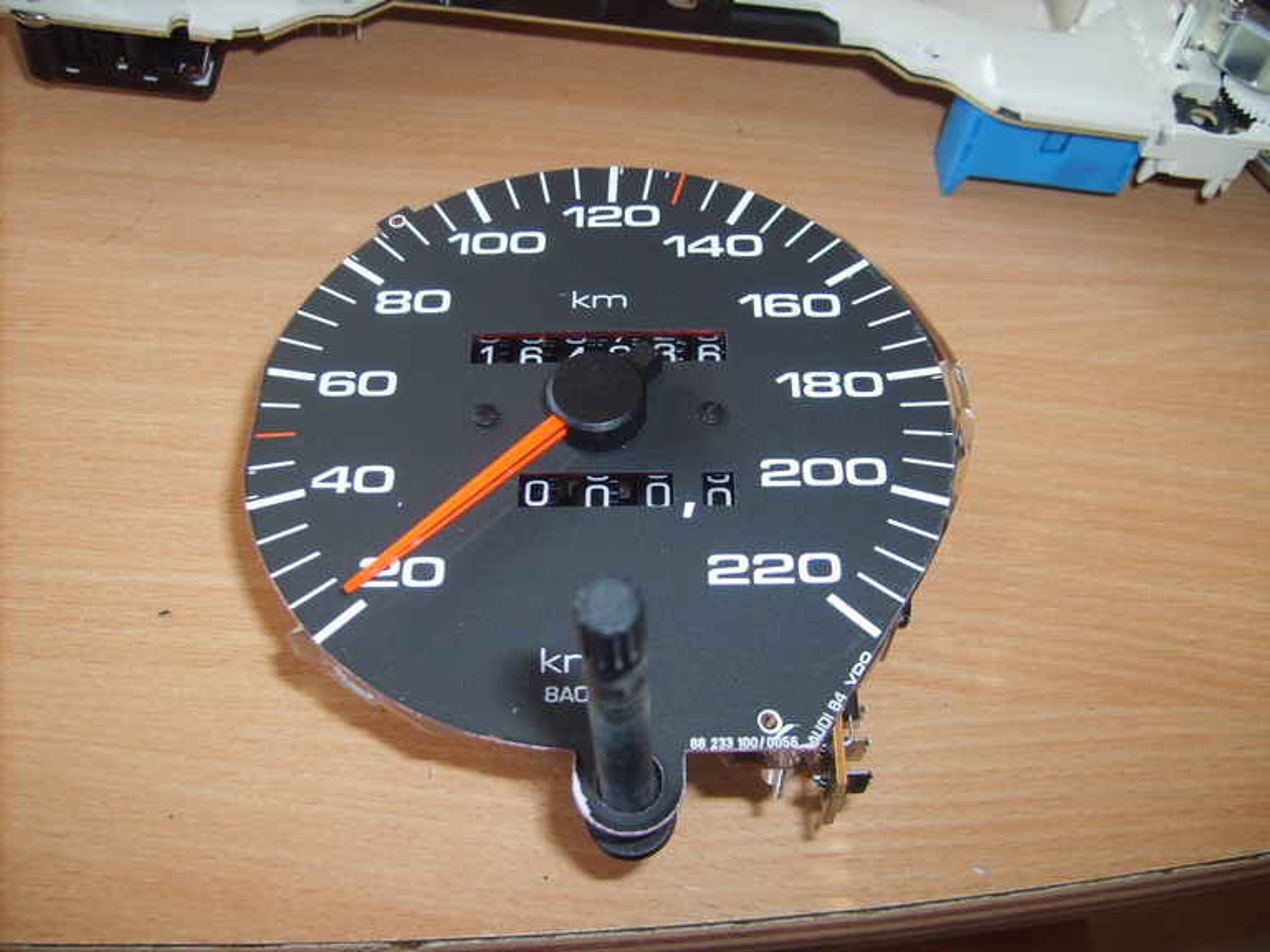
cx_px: 635
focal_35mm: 35
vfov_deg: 40.7
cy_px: 476
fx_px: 1284
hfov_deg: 52.6
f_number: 2.8
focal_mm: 5.8
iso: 100
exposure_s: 1/45
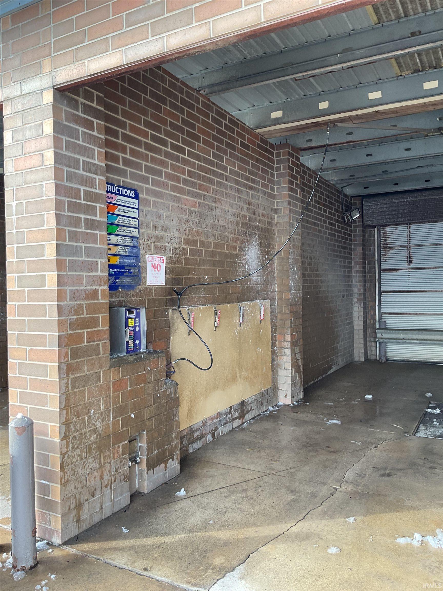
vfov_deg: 61.7
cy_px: 296
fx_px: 495
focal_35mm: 29
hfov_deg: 48.2
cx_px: 222
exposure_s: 1/120
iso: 20
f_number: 1.8
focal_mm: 3
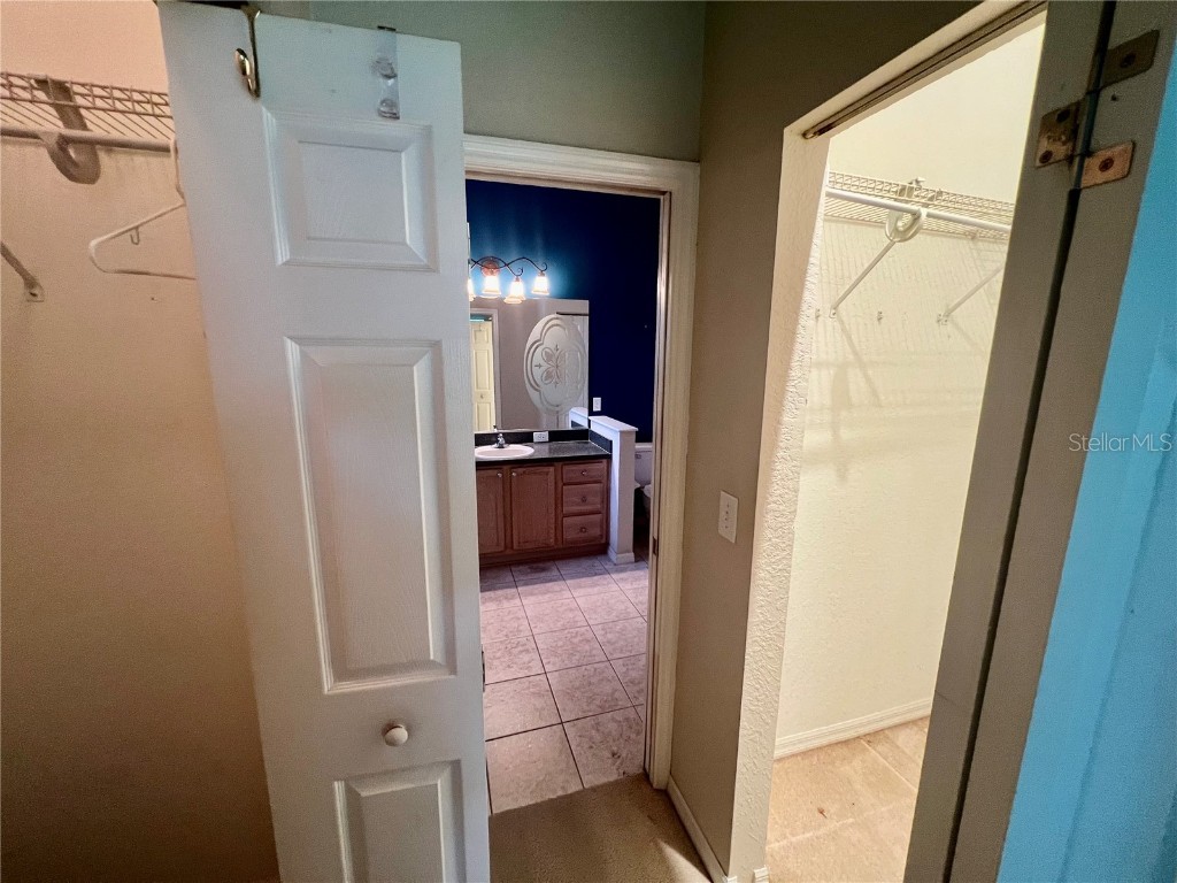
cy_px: 442
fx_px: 442
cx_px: 588
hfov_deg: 106.2
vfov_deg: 89.9
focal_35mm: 13
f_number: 1.8
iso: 250
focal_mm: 1.57
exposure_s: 1/60
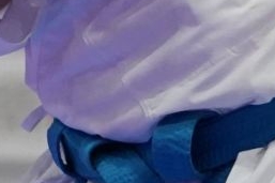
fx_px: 13153
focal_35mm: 1723
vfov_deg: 0.8
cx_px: 494
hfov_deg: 1.2
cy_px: -262
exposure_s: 1/1000
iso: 2500
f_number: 2.8
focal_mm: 164
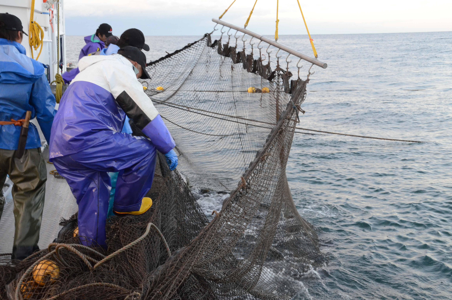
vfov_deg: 25.6
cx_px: 226
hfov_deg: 37.9
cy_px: 150
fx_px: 658
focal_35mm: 52
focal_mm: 35
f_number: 13
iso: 2000
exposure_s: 1/100
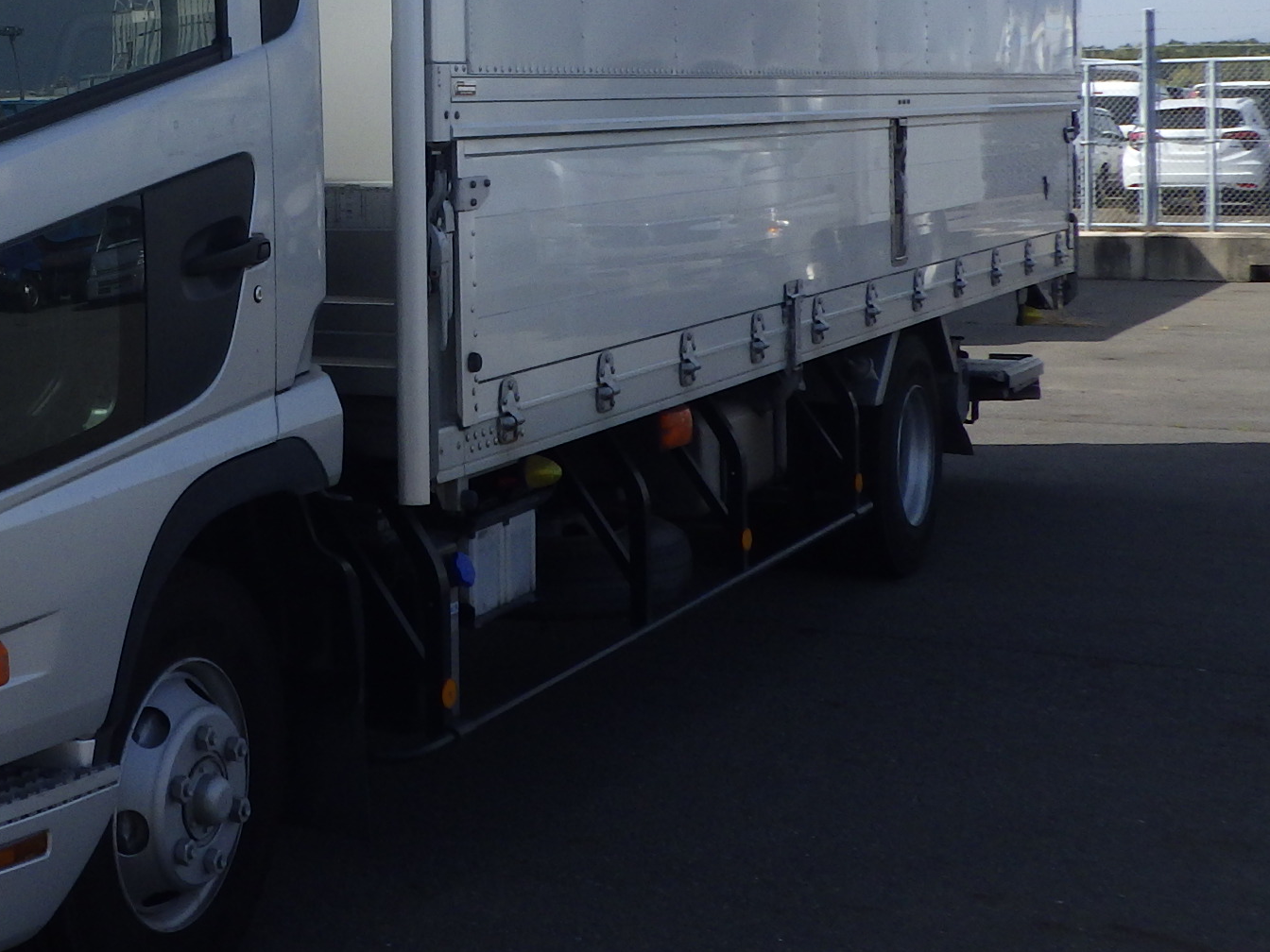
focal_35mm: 64
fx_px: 2348
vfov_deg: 22.6
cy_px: 169
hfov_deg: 28.2
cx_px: -44
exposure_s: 1/1000
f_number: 4.2
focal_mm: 5
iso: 125
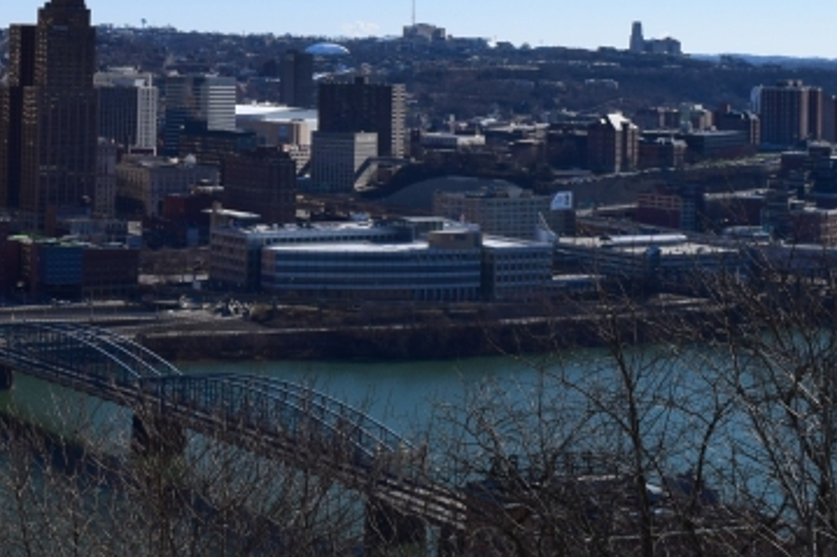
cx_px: -42
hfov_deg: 24.8
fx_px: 1789
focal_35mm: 77
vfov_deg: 17.1
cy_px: -77
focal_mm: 18
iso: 320
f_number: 11
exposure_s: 1/500
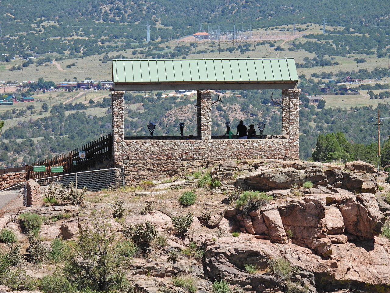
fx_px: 3943
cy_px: 146
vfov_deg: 4.2
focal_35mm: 350
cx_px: 195
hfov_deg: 5.7
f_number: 5
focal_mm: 62.5
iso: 100
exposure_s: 1/640
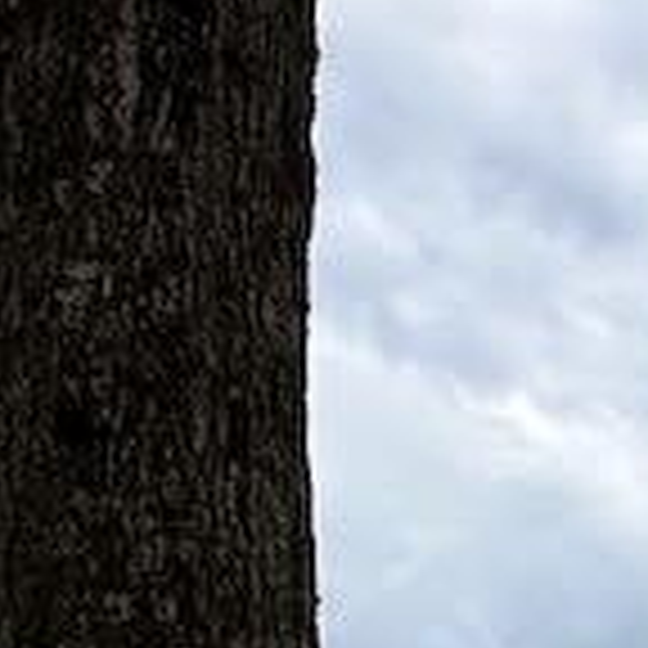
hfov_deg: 12.1
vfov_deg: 13.6
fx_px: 2330
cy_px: 1274
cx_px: 1642
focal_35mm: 110
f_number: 2.2
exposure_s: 1/2353
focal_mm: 2.22
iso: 40
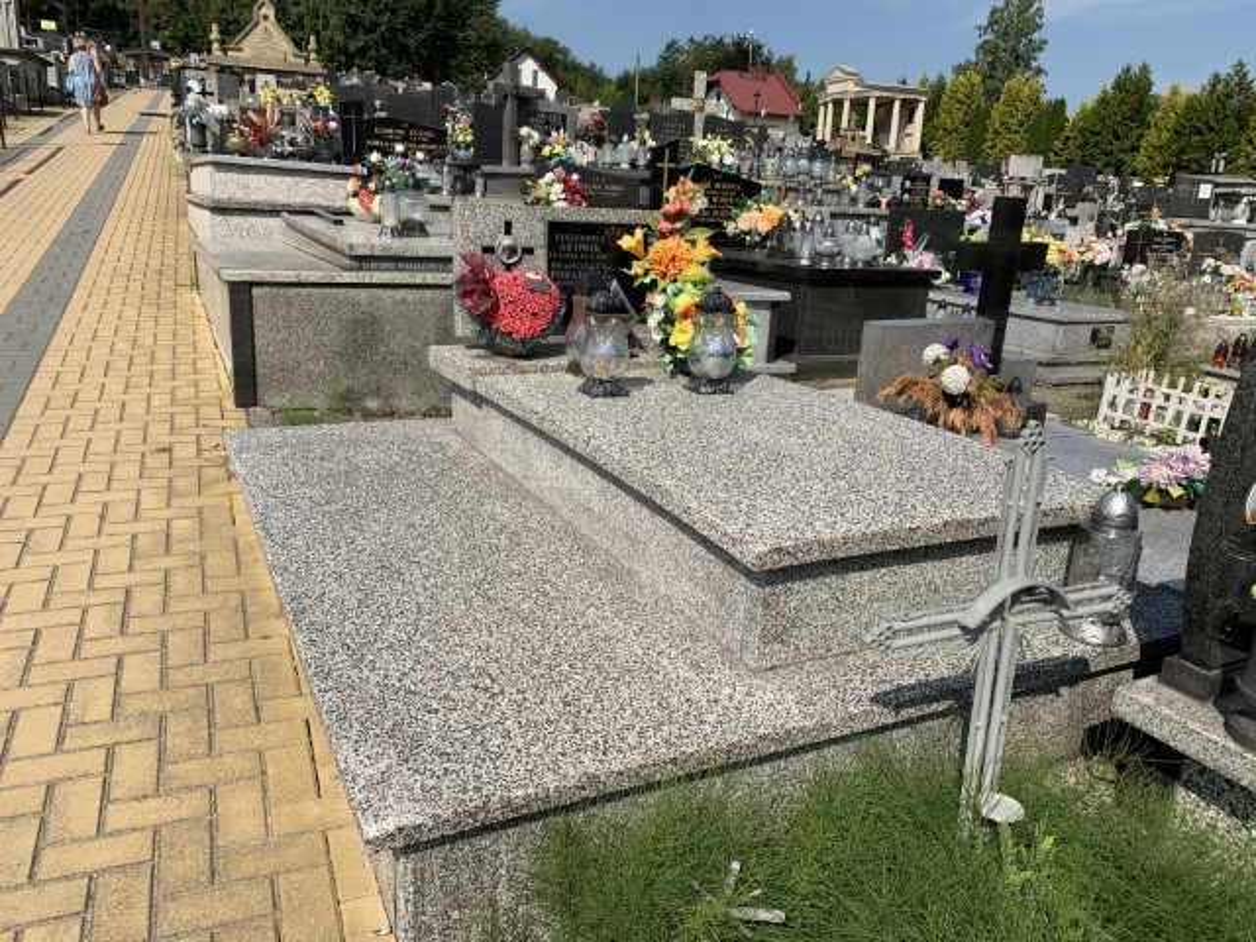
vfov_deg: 53.1
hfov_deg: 67.3
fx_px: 943
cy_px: 471
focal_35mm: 26
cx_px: 628
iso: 25
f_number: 1.8
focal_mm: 4.25
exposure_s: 1/3086
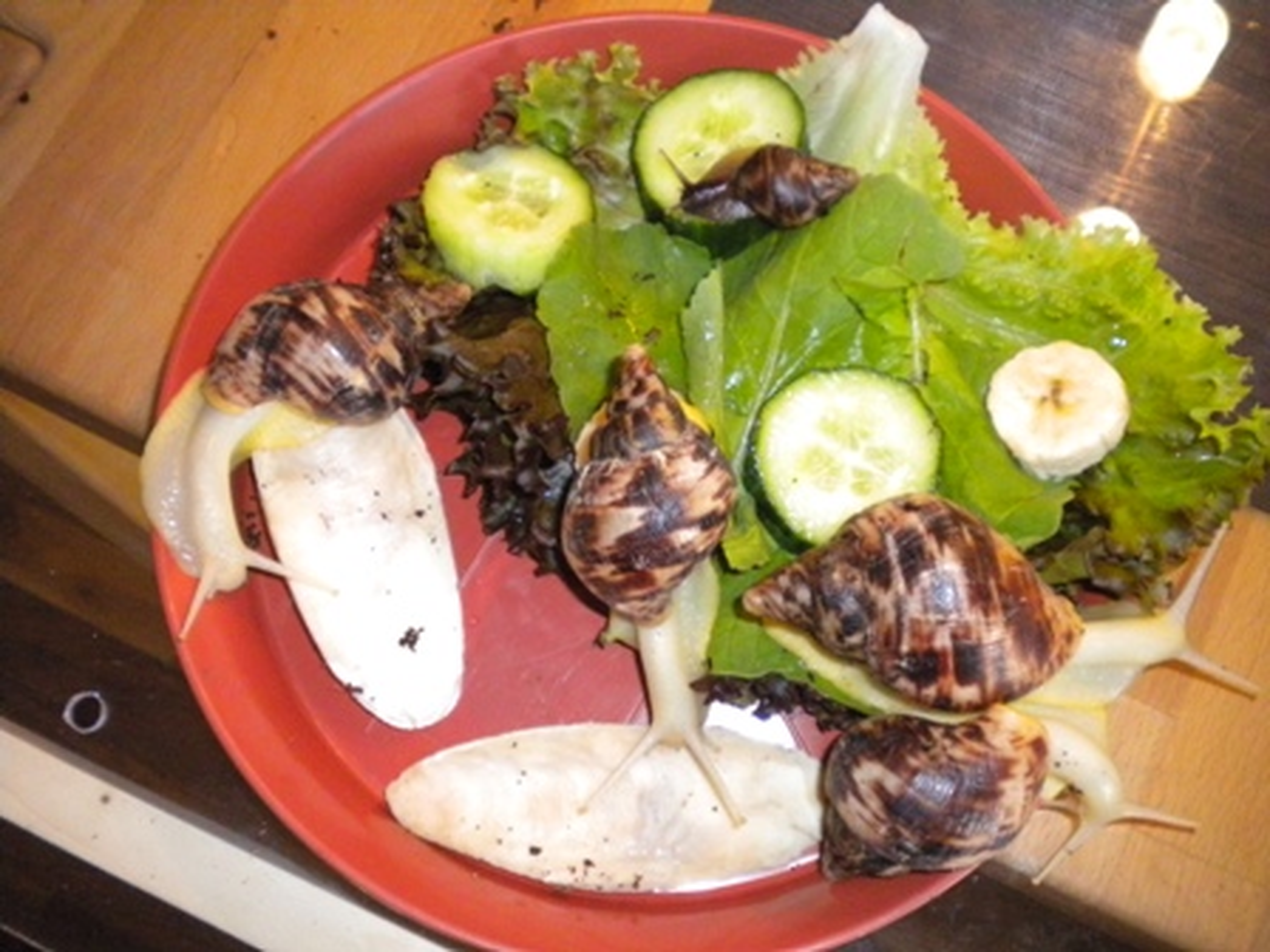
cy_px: 476
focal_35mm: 41
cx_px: 635
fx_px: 1504
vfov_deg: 35.1
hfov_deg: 45.8
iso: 800
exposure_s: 1/30
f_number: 3.5
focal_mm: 7.4
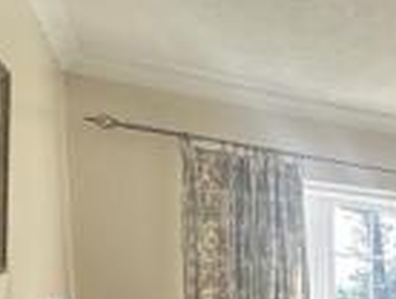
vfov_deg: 22.2
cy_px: 392
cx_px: 667
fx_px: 676
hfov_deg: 22.8
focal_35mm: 59
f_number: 2.2
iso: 40
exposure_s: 1/142
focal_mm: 2.22
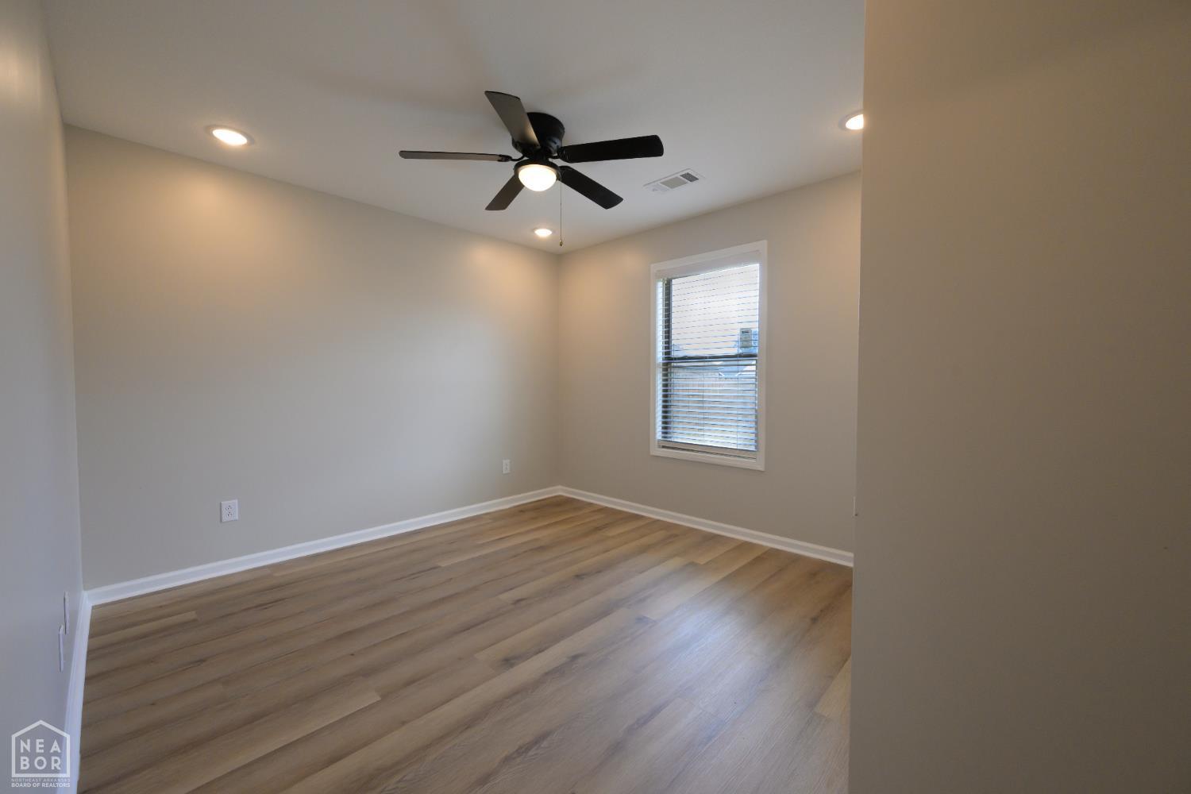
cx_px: 596
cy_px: 397
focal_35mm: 14
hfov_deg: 104.3
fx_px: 463
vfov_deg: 81.2
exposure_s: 1/200
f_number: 8
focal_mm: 14
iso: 1100
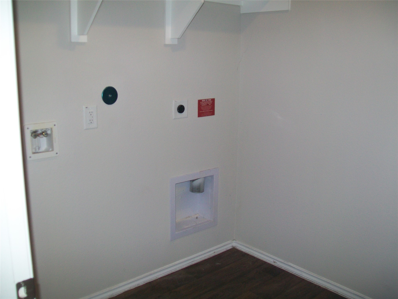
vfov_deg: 39.7
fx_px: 414
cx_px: 199
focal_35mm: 36
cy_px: 150
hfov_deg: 51.4
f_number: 2.7
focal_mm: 6
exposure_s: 1/60
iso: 64
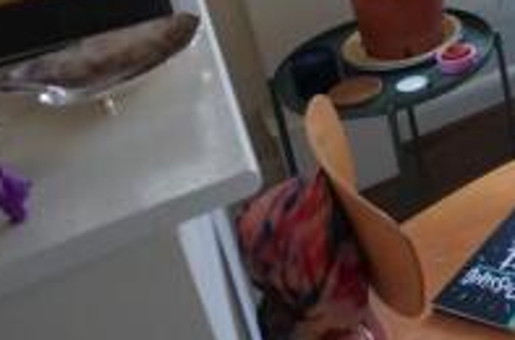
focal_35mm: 50
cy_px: -133
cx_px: 797
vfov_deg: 23.0
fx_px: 713
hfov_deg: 26.6
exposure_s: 1/30
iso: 1000
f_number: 4.5
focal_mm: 10
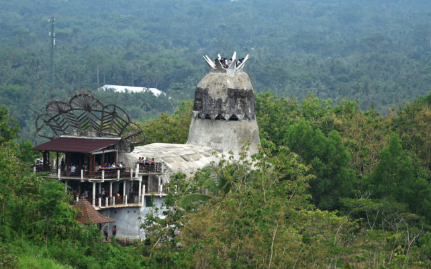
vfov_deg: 5.2
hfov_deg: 8.3
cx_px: 222
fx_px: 2983
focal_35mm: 254
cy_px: 133
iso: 200
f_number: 2.8
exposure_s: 1/2500
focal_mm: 200
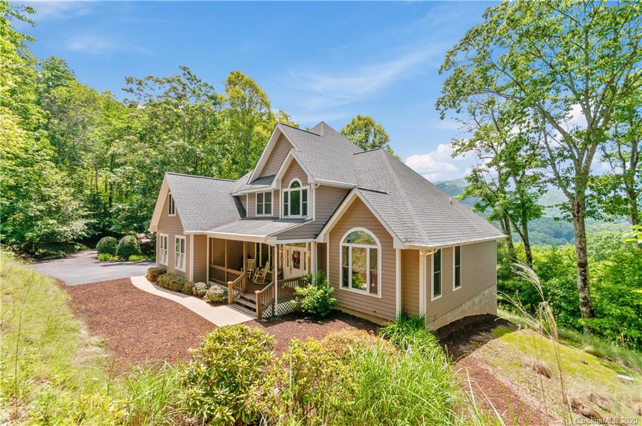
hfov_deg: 100.5
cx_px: 321
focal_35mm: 15
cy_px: 213
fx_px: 267
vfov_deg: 77.1
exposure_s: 1/250
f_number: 8
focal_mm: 10
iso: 100
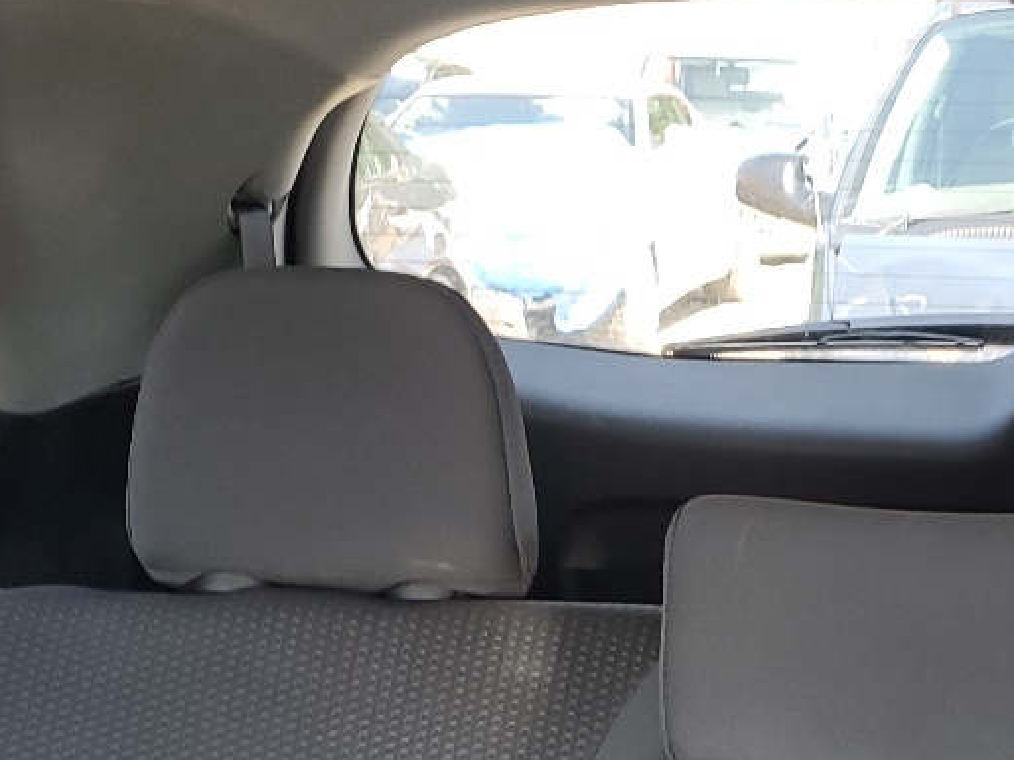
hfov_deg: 23.2
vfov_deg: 17.6
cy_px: 841
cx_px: 990
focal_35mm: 81
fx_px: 2372
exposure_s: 1/60.2
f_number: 1.5
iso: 63
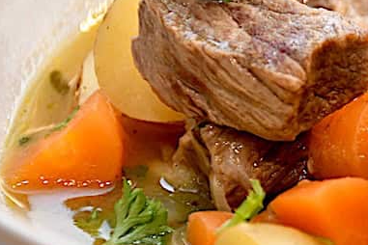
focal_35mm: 266
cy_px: 78
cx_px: 454
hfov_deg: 7.7
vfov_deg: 5.2
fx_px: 2719
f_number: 5
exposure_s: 1/60
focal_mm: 66
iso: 1250
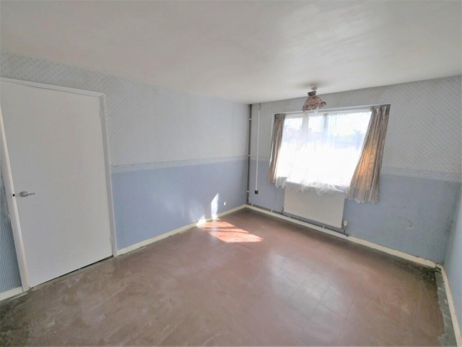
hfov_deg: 102.0
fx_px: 187
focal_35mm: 14
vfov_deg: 85.7
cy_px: 174
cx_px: 231
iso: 250
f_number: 4
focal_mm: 7
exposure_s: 1/125
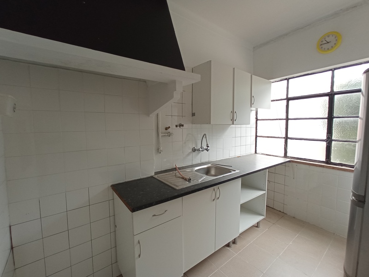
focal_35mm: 15
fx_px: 160
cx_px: 184
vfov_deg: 81.7
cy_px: 138
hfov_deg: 98.2
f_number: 2.2
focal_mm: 1.65
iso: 111
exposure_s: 1/115
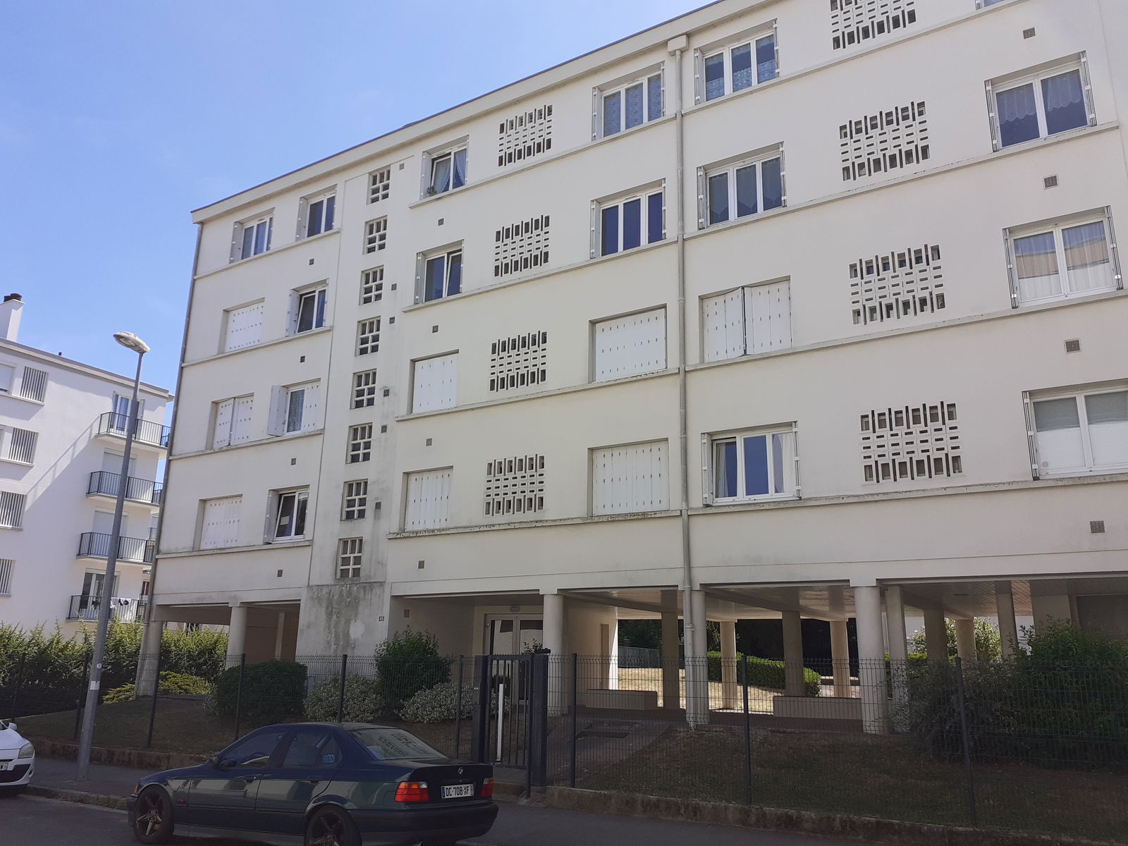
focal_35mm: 27
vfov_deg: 51.4
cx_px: 564
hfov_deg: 65.3
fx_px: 880
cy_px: 423
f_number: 1.9
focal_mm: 3.6
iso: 40
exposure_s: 1/1351
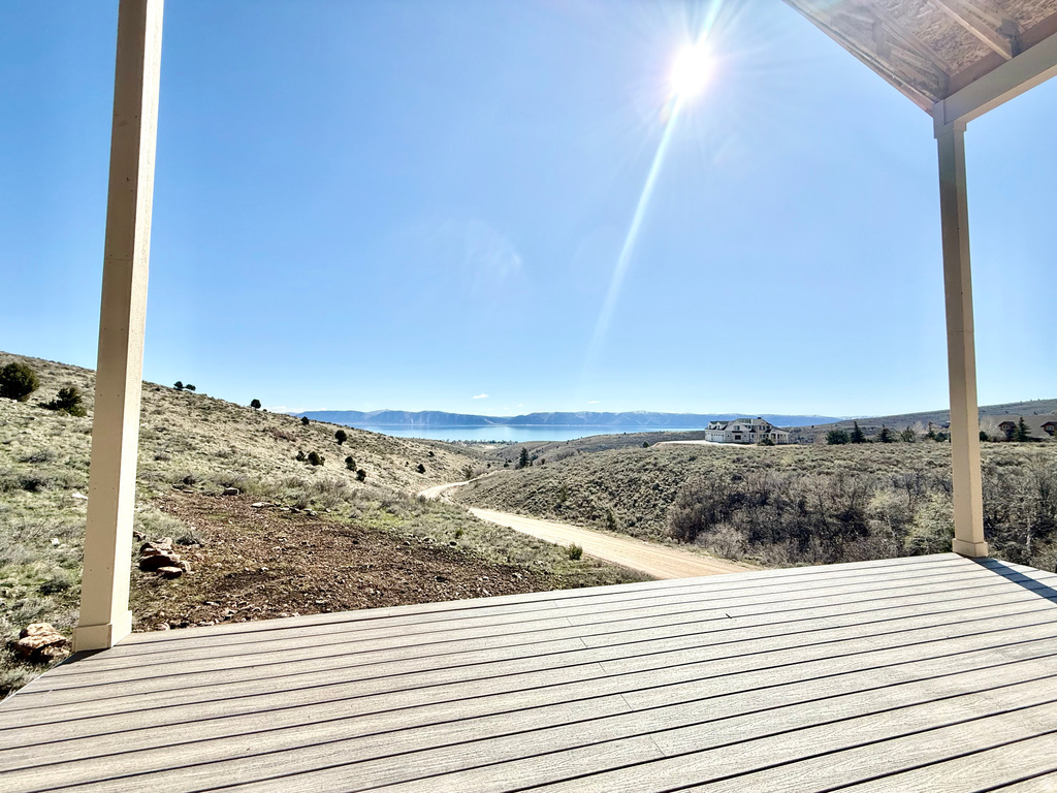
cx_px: 528
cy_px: 396
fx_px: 427
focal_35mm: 14
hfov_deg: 102.1
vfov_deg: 85.7
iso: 64
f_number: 2.2
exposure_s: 1/1745
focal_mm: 2.22
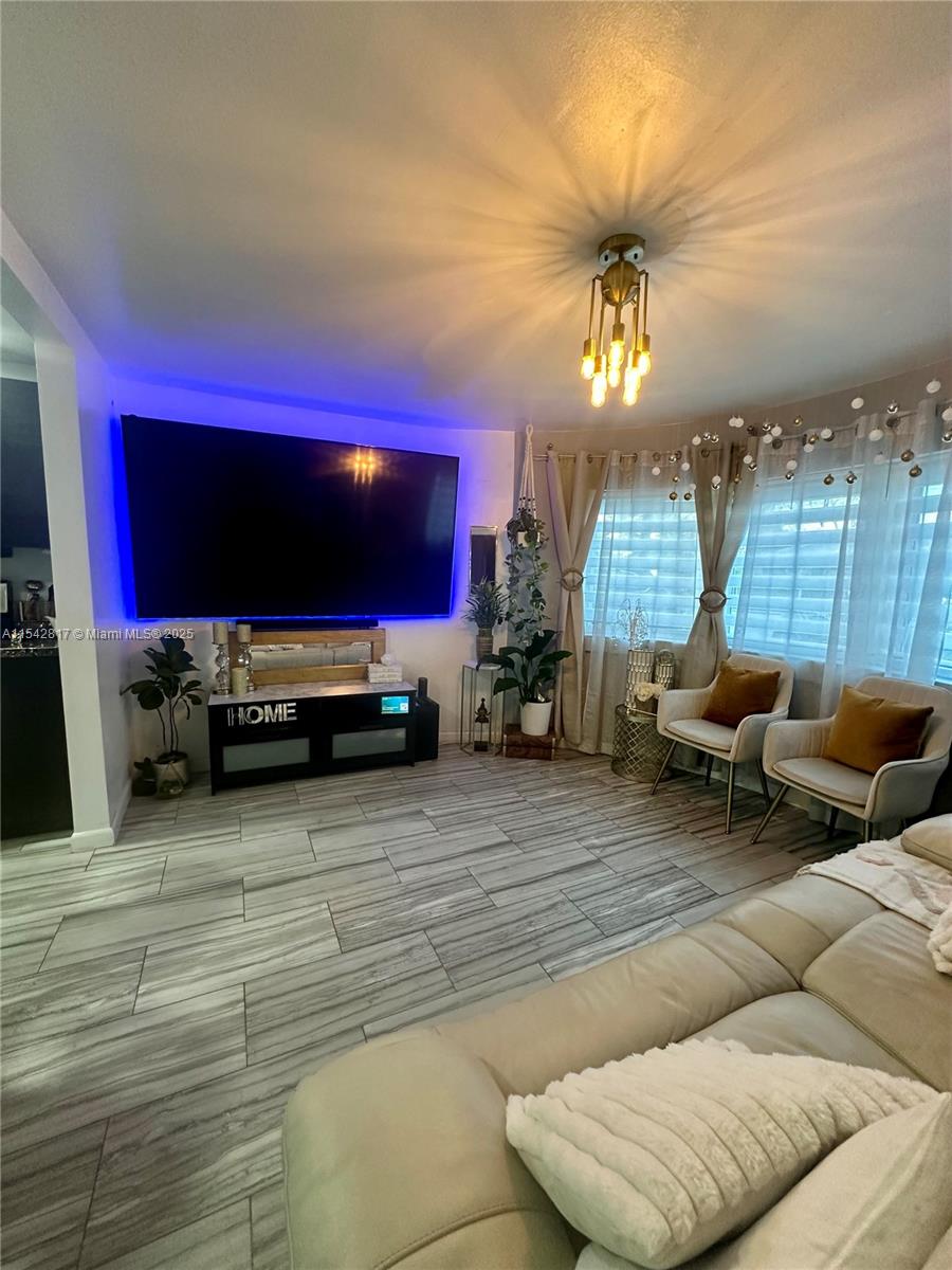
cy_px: 635
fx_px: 513
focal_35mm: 14
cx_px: 476
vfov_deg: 102.1
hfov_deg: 85.7
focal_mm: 2.22
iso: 250
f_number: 2.2
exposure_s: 1/60
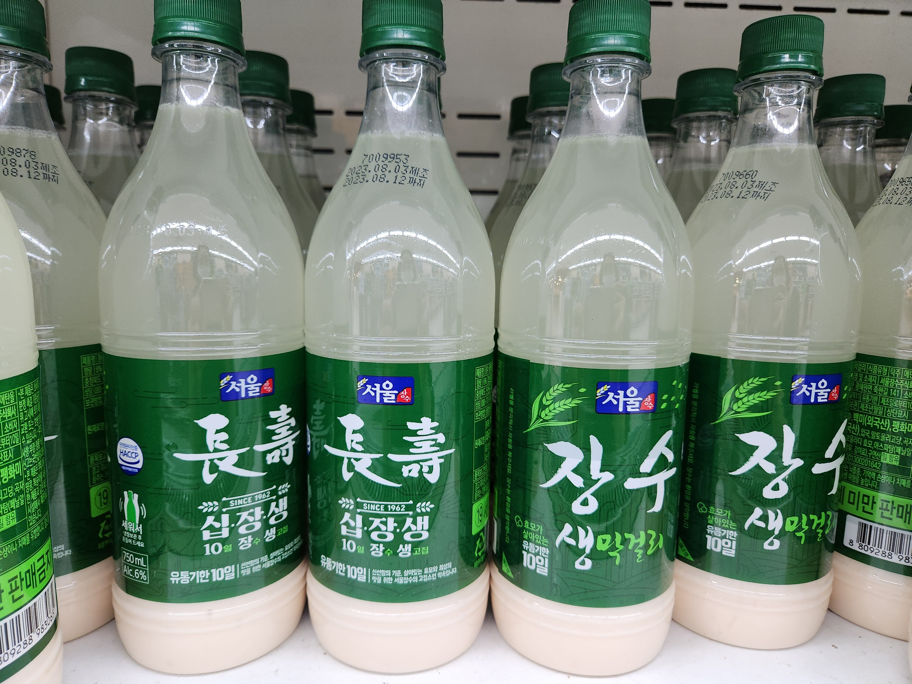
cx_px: 456
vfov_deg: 58.9
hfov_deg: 73.9
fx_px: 606
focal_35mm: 23
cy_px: 342
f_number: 1.8
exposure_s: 1/120
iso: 250
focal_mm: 5.4
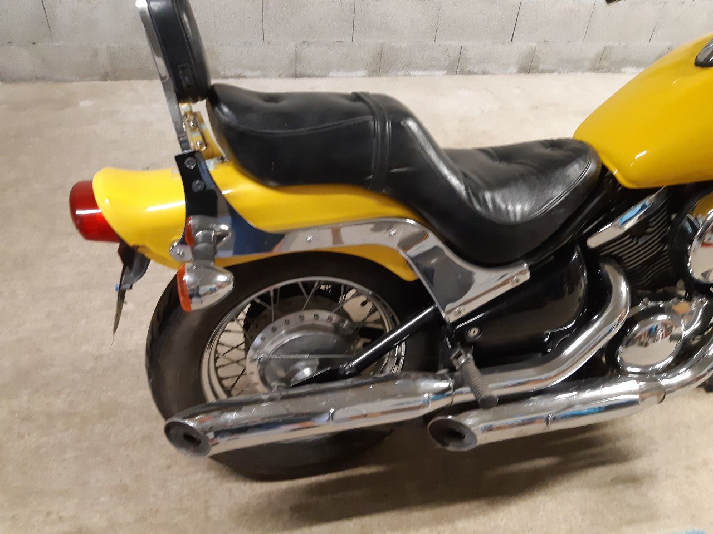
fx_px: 536
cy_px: 267
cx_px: 356
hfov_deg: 67.3
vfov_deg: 53.1
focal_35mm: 26
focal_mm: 3.93
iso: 320
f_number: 1.7
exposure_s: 1/25
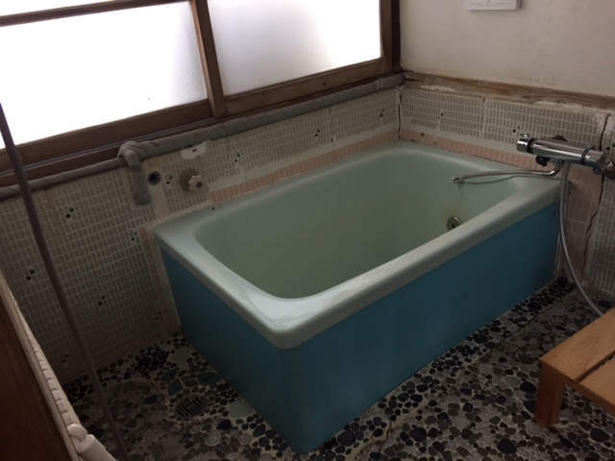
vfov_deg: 48.2
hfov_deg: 61.7
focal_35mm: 29
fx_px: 515
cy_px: 230
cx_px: 308
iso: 40
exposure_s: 1/30
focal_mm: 4.15
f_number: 2.2
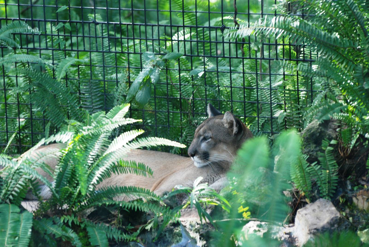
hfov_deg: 9.1
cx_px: 184
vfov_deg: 6.1
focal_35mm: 225
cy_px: 124
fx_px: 2309
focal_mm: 150
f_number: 4.5
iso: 400
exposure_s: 1/30
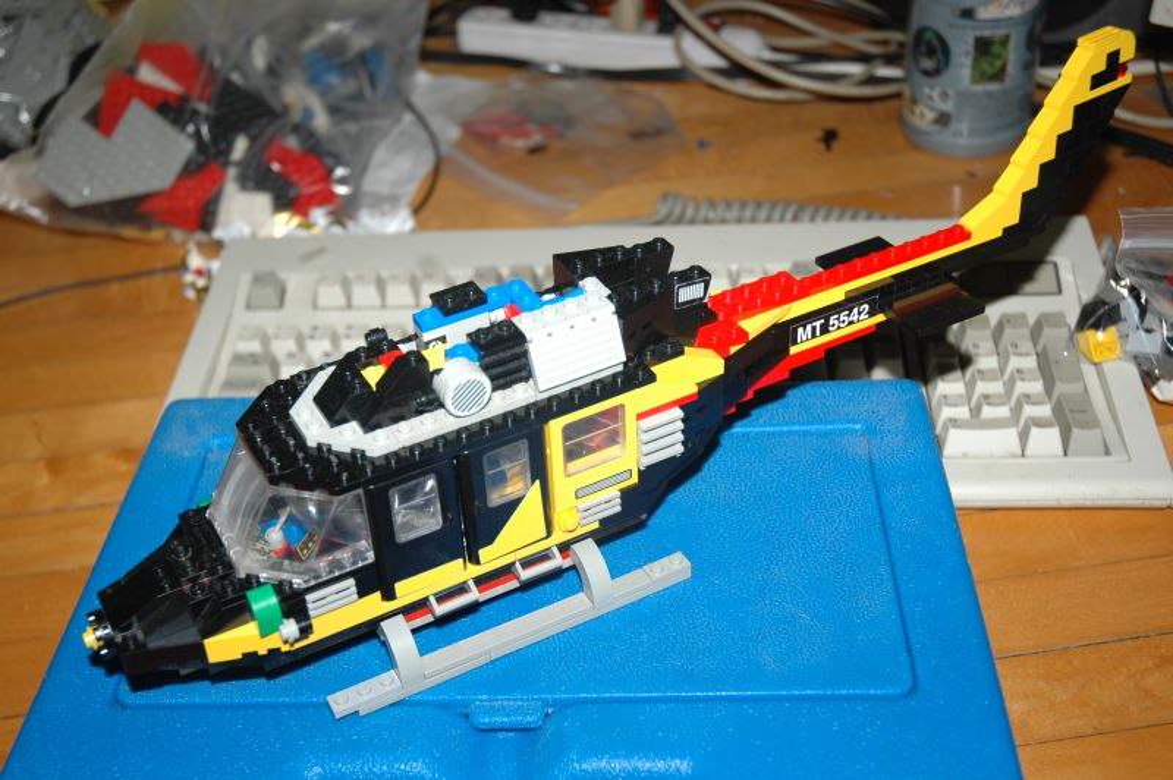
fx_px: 1514
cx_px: 586
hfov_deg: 42.4
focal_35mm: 46
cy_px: 390
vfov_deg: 28.9
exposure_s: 1/200
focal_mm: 31
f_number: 4.5
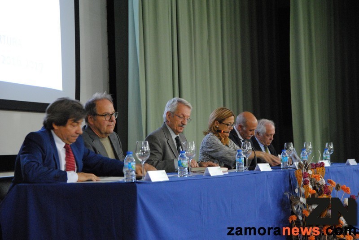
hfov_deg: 27.0
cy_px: 120
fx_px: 749
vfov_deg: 18.2
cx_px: 180
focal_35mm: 75
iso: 1600
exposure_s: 1/30
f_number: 2.8
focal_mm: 50
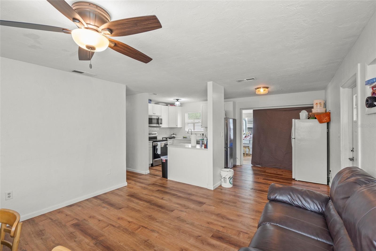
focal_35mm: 16
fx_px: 167
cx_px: 188
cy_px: 126
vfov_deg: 73.7
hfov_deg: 96.7
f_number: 6.3
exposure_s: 1/3
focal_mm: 16
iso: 250
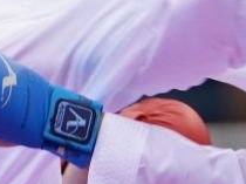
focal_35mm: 1652
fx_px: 11727
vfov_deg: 0.9
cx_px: 7
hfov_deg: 1.2
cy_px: 206
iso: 1250
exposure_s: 1/800
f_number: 2.8
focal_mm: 200
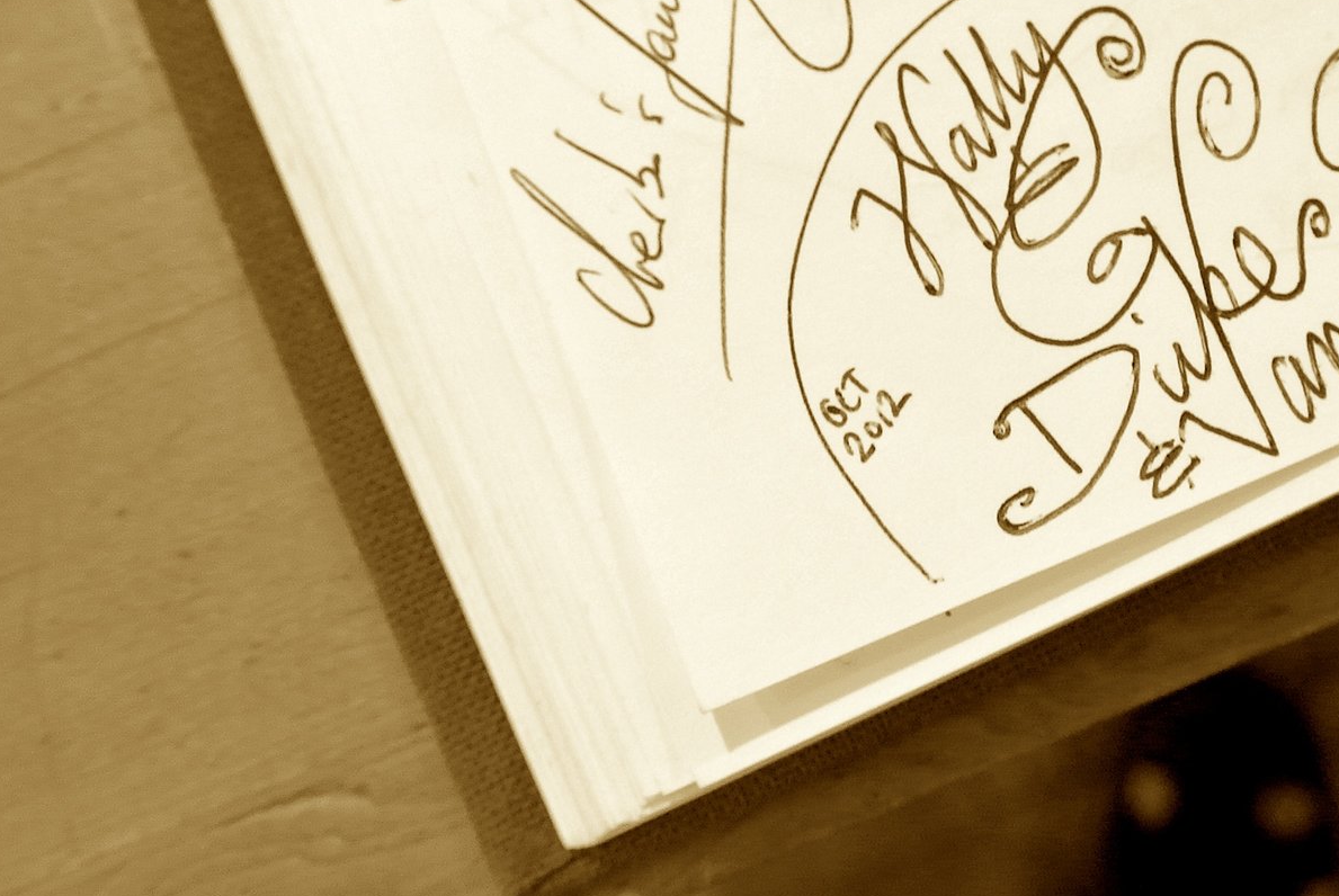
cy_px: 386
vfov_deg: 22.3
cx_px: 1034
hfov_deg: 32.1
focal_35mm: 61
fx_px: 2272
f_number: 3.5
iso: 800
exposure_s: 1/15
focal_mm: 11
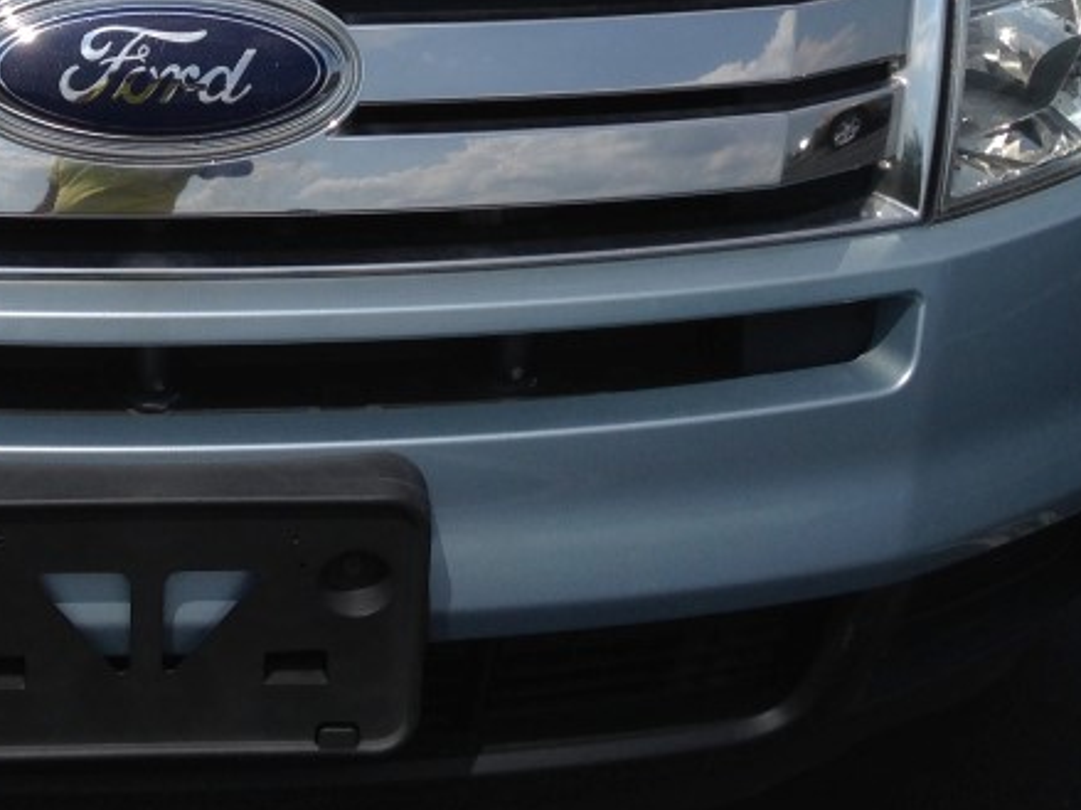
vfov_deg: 18.5
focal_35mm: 77
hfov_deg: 24.9
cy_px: -47
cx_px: 202
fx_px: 2404
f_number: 2.4
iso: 50
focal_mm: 4.12
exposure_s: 1/3390
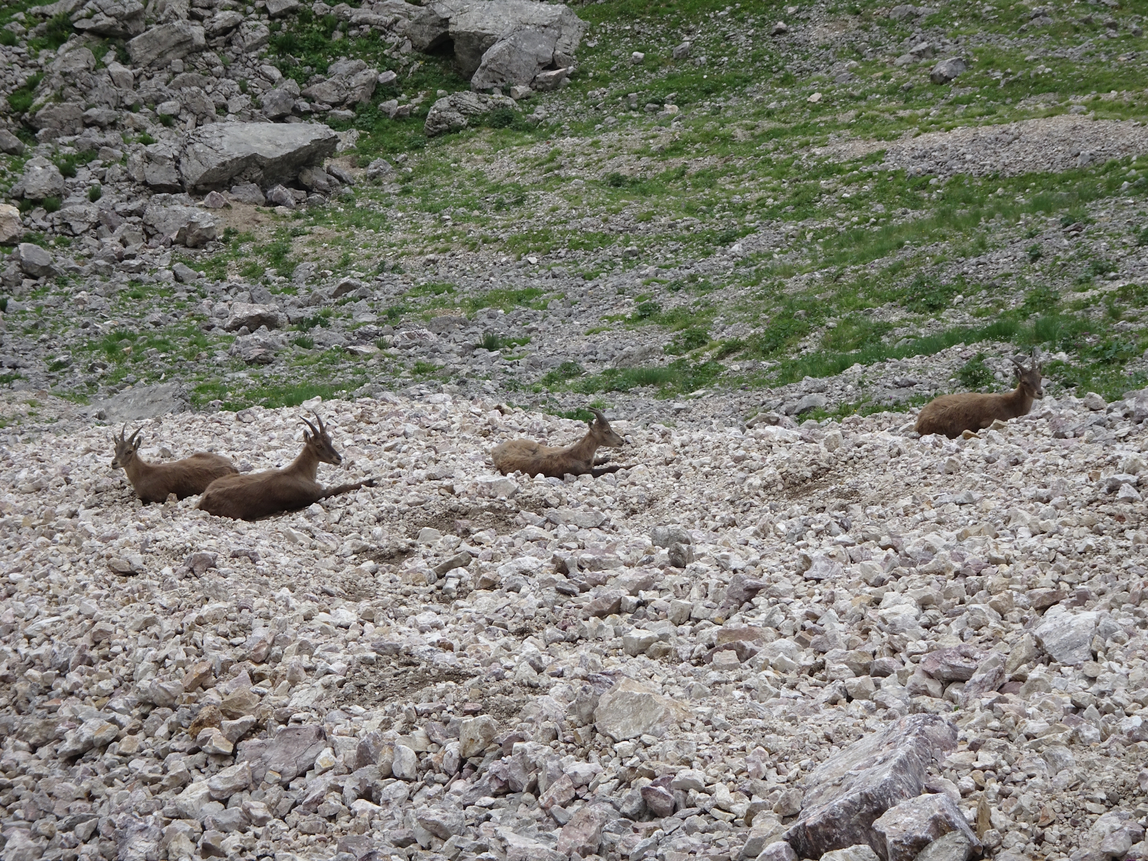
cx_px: 574
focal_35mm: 102
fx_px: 3383
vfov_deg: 14.5
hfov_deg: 19.3
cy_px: 430
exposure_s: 1/250
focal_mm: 17.49
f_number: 5
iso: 80
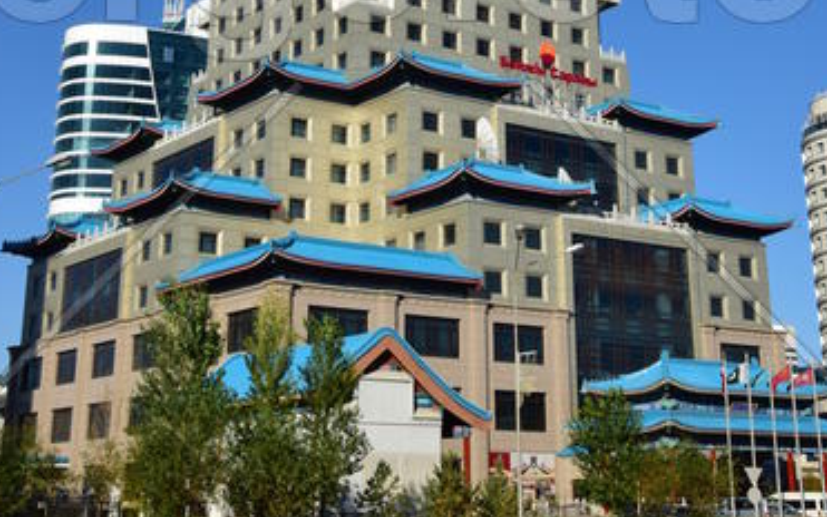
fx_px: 1348
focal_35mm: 60
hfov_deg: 34.1
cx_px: 416
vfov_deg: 20.8
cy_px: -33
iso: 100
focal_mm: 25
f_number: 16
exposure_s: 1/80
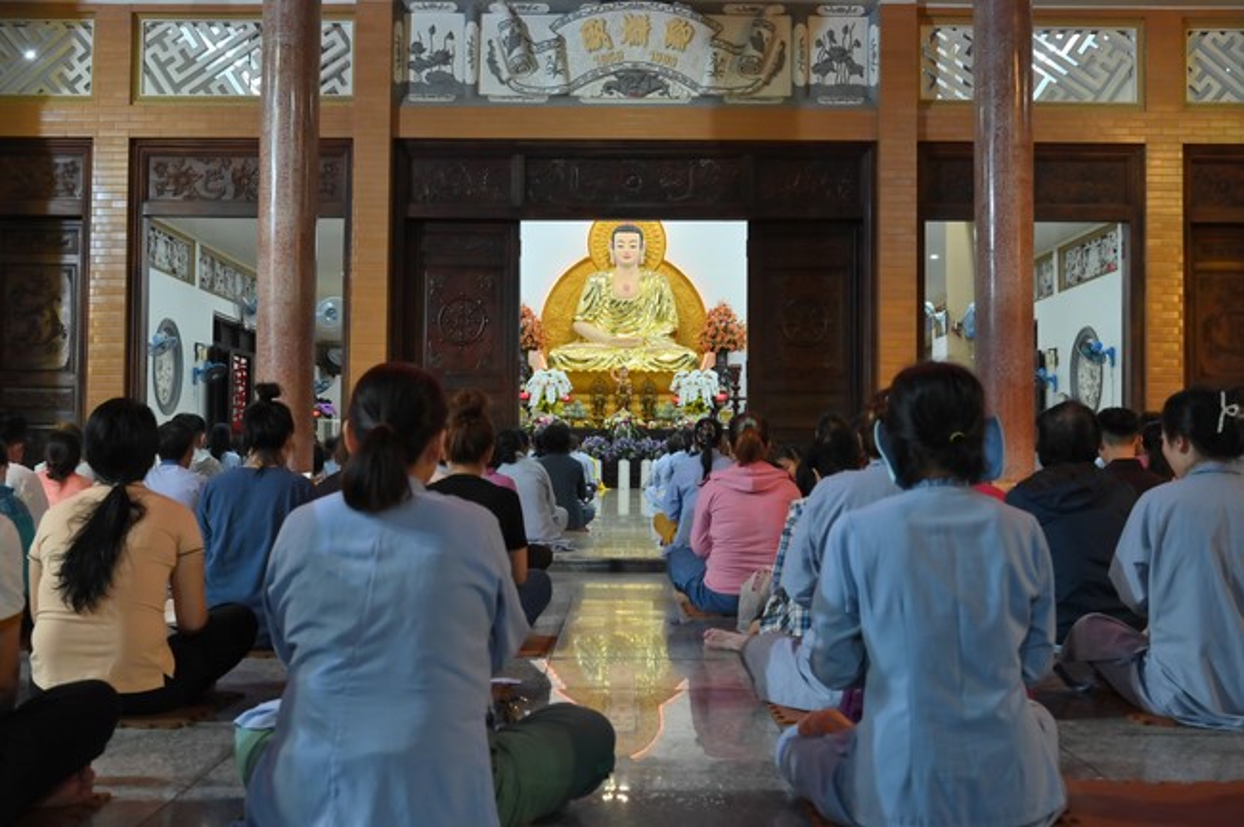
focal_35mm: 40
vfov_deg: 33.3
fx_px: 1381
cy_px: 414
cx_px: 622
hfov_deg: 48.5
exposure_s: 1/50
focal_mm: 40
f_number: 7.1
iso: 1600
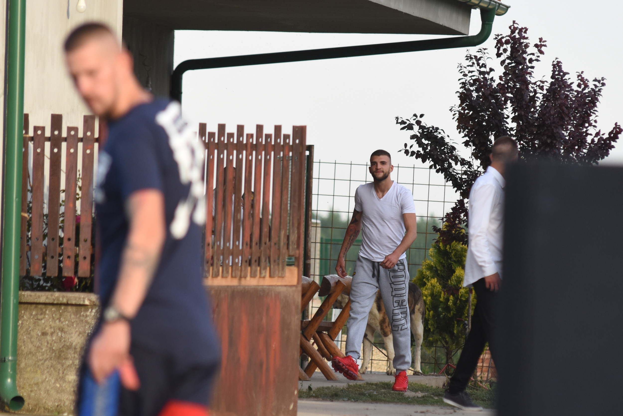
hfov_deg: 6.9
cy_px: 208
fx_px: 5192
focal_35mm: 300
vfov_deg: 4.6
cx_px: 312
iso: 400
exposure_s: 1/640
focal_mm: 200
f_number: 4
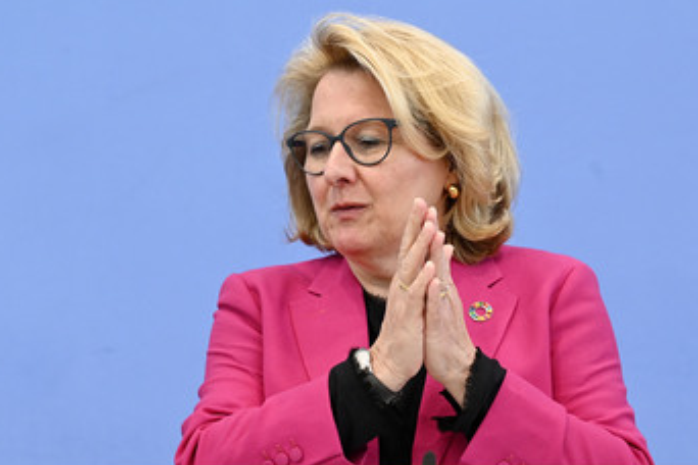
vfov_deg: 12.7
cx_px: 334
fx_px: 2094
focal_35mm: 108
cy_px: 273
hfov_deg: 18.9
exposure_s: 1/400
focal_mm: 82
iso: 2500
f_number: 5.6
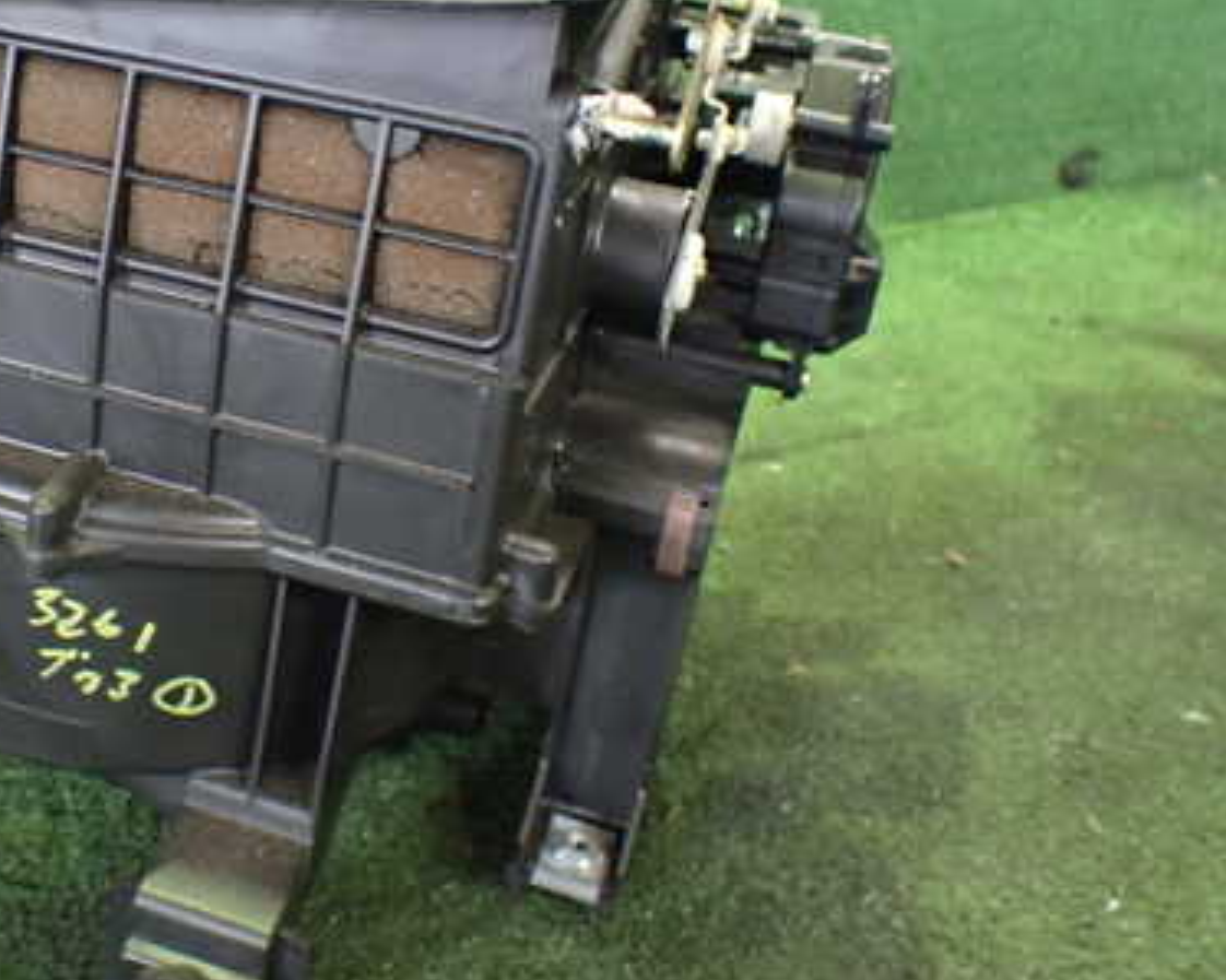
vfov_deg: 32.0
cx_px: 249
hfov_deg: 38.1
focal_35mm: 47
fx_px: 1705
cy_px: 390
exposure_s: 1/30
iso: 1000
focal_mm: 5.4
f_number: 2.3
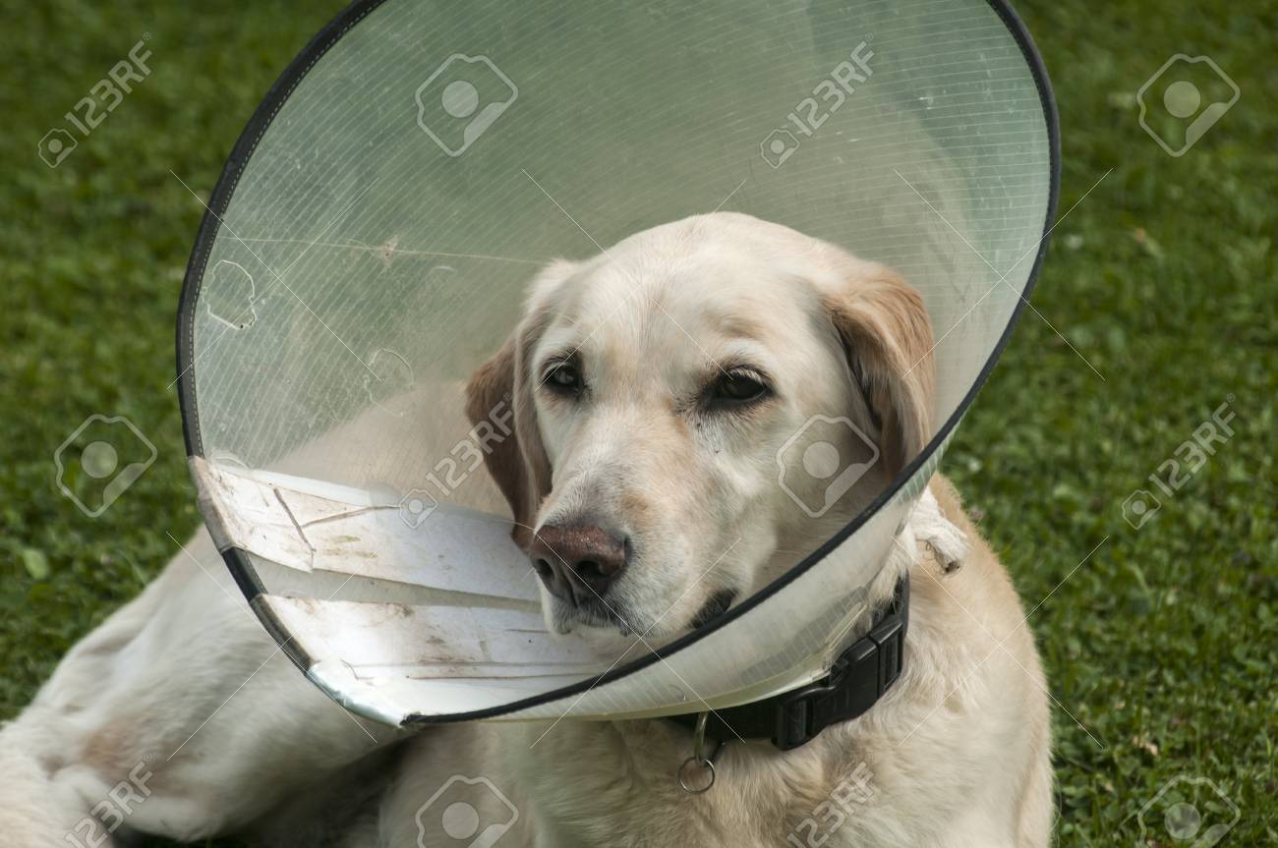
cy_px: 424
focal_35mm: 240
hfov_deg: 8.6
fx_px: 8508
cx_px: 639
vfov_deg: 5.7
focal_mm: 160
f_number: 8
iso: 250
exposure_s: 1/125
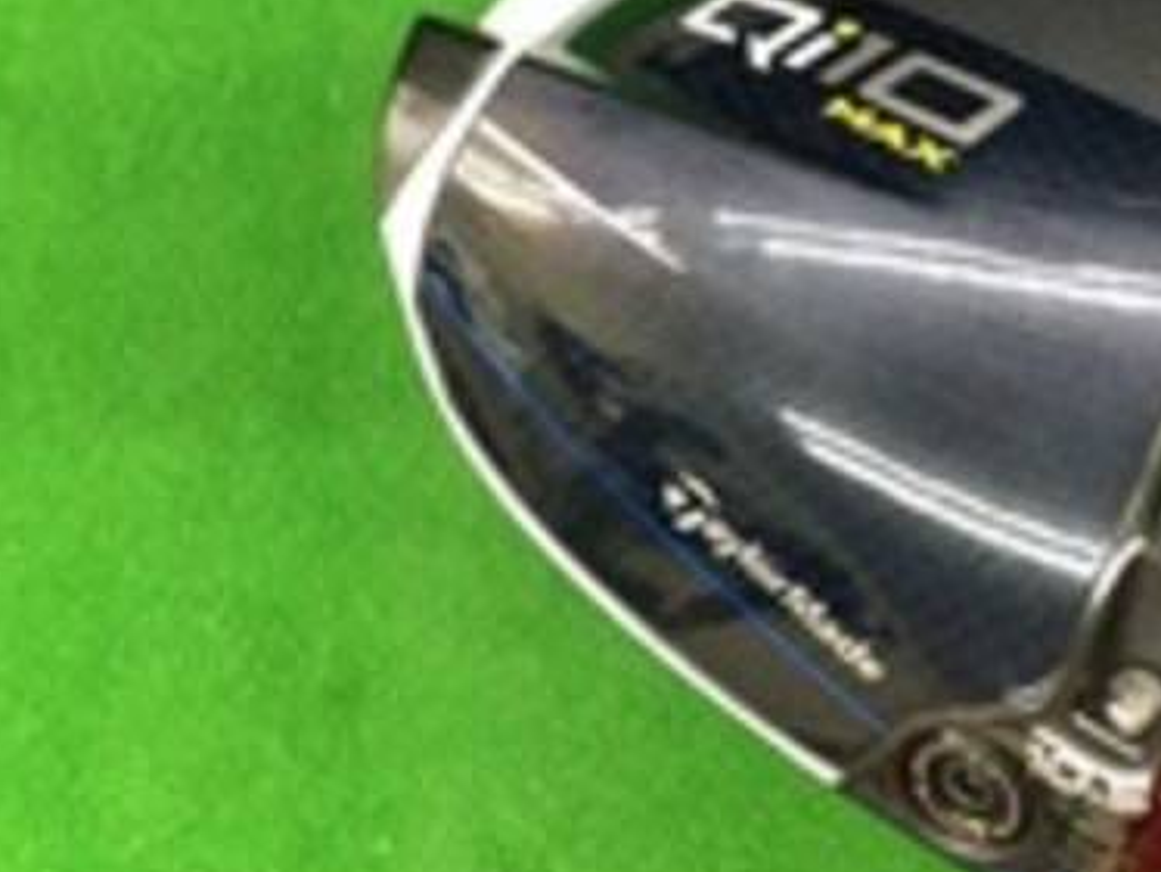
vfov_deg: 27.5
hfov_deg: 35.6
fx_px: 1779
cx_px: 820
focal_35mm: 53
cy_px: 323
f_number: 2.4
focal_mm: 3.3
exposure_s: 1/30
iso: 200
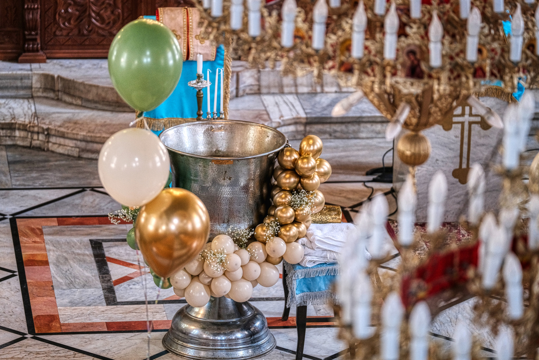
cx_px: 270
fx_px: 3144
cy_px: 180
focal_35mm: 210
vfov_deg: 6.5
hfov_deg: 9.8
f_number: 2.8
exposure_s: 1/50
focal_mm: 140
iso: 640
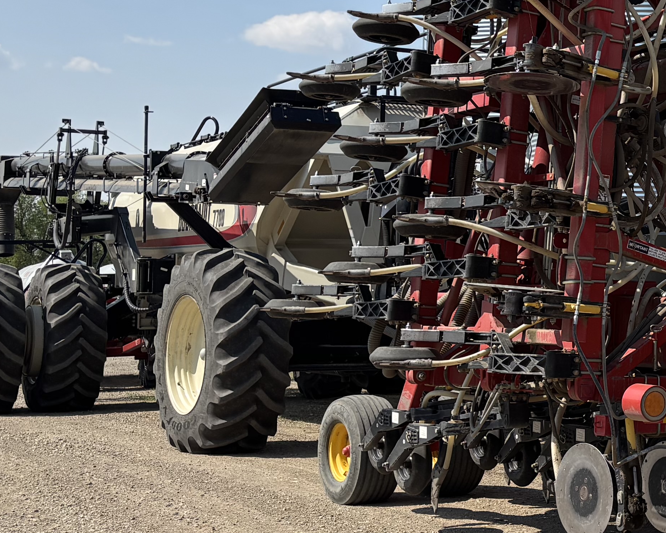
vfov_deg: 19.6
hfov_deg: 22.3
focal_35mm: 78
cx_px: 831
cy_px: 158
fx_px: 1538
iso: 50
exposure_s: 1/3413
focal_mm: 5.96
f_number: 1.6
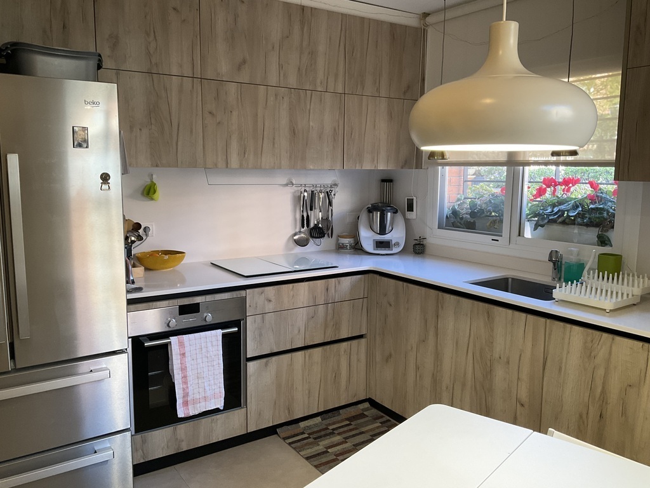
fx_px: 545
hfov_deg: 61.7
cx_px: 325
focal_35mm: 29
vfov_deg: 48.2
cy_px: 244
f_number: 1.8
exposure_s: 1/50
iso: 80
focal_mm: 3
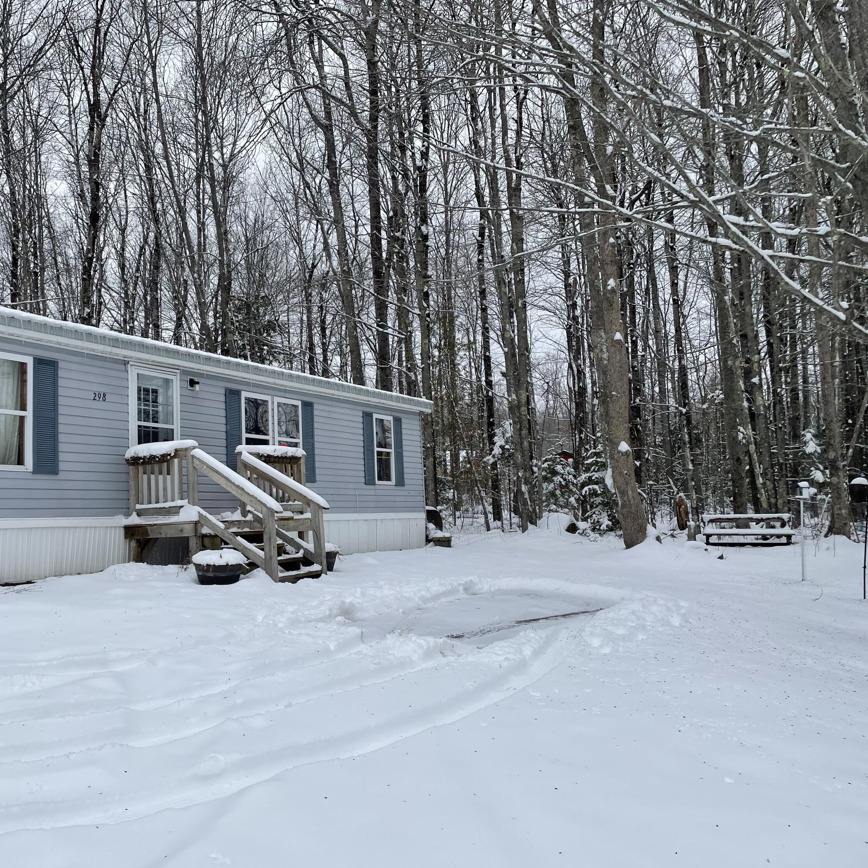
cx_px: 288
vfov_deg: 52.5
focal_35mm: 31
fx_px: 879
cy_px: 438
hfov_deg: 51.5
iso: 32
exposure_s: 1/2020
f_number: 1.6
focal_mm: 4.2
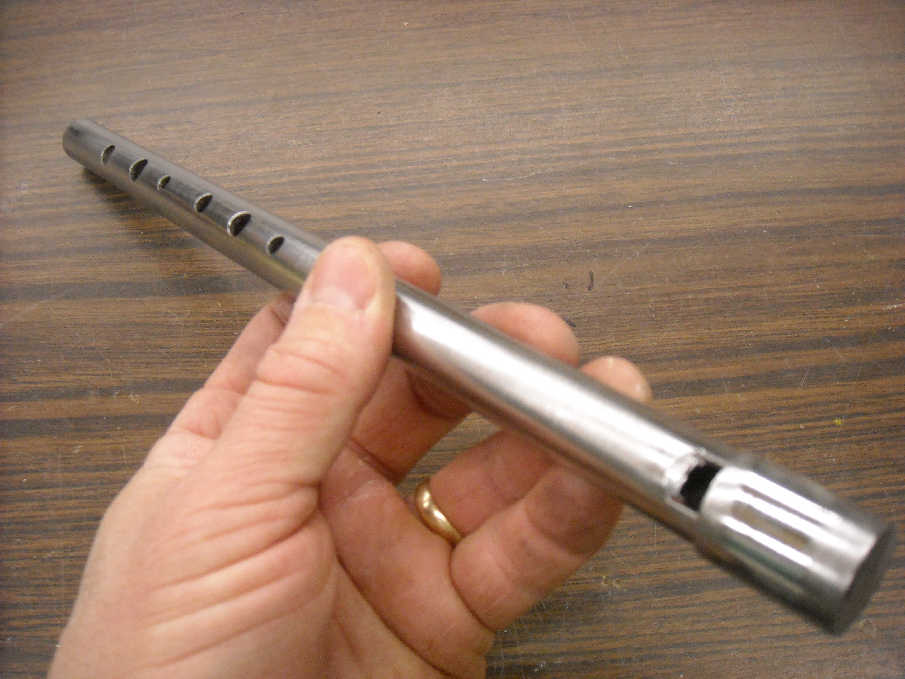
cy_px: 340
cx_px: 452
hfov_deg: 52.6
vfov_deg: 40.7
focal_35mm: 35
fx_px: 915
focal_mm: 5.7
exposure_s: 1/24
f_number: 2.8
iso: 400
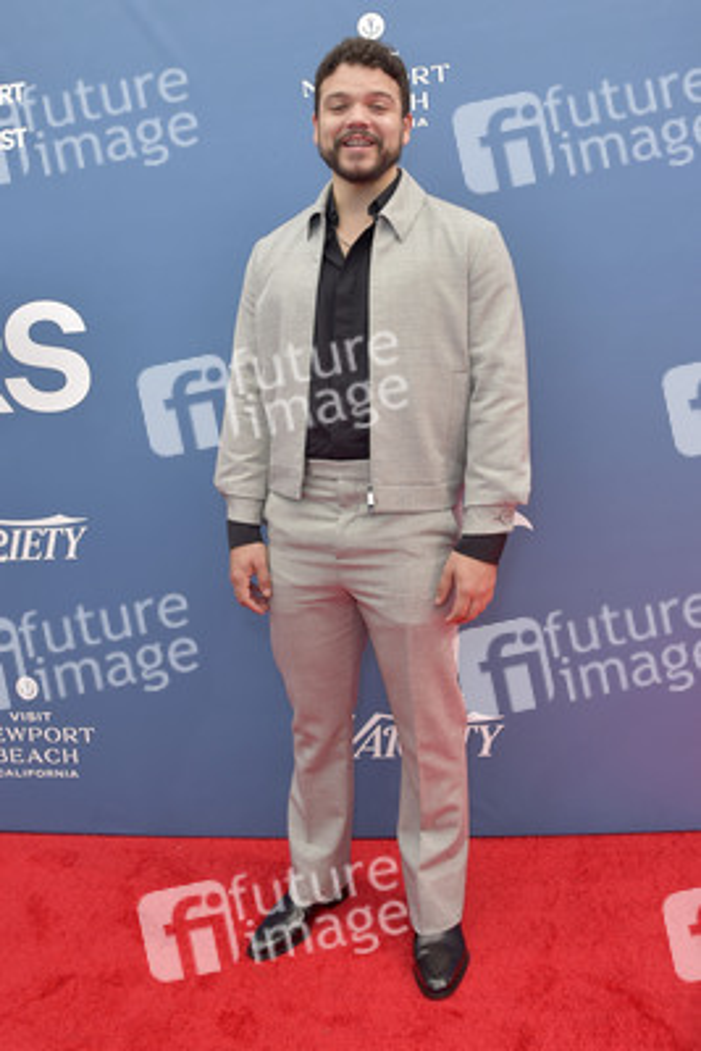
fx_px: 700
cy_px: 526
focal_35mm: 24
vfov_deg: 73.7
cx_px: 350
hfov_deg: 53.2
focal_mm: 24
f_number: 6.3
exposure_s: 1/250
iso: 250
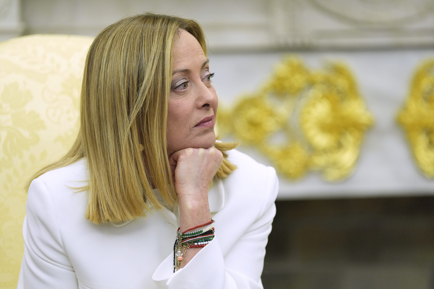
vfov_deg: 7.7
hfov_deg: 11.5
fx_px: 2146
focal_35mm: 178
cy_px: 144
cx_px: 217
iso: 2000
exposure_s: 1/500
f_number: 2.8
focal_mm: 178
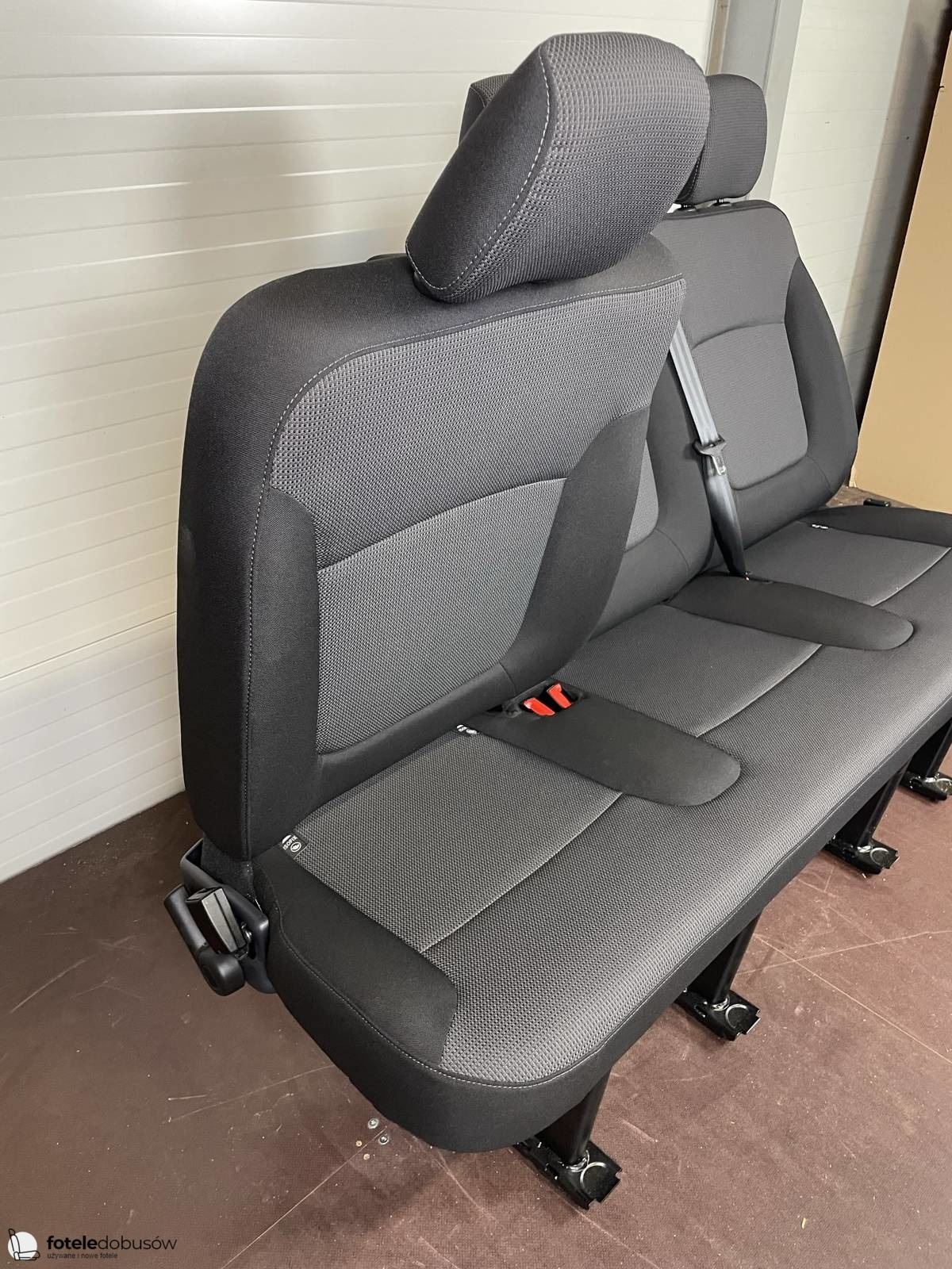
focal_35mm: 26
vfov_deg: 67.3
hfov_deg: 53.1
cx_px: 476
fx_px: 953
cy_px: 634
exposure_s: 1/50
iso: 200
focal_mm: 4.2
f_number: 1.6
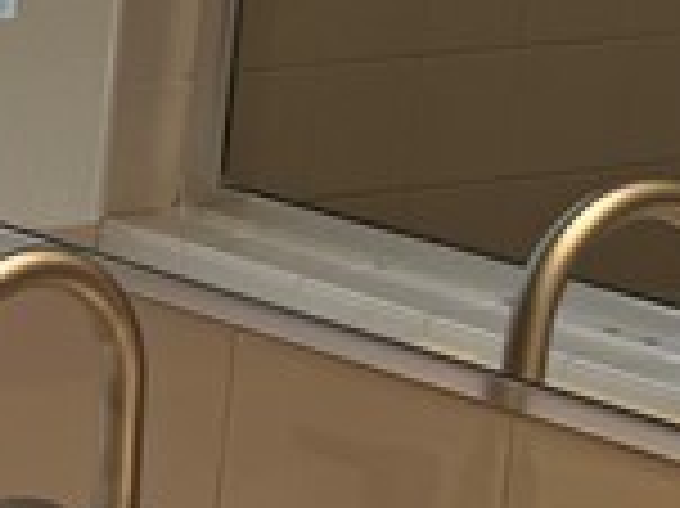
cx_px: -1270
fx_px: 3455
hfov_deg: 9.3
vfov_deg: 8.4
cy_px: 58
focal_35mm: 176
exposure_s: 1/120
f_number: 1.5
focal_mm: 5.7
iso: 40
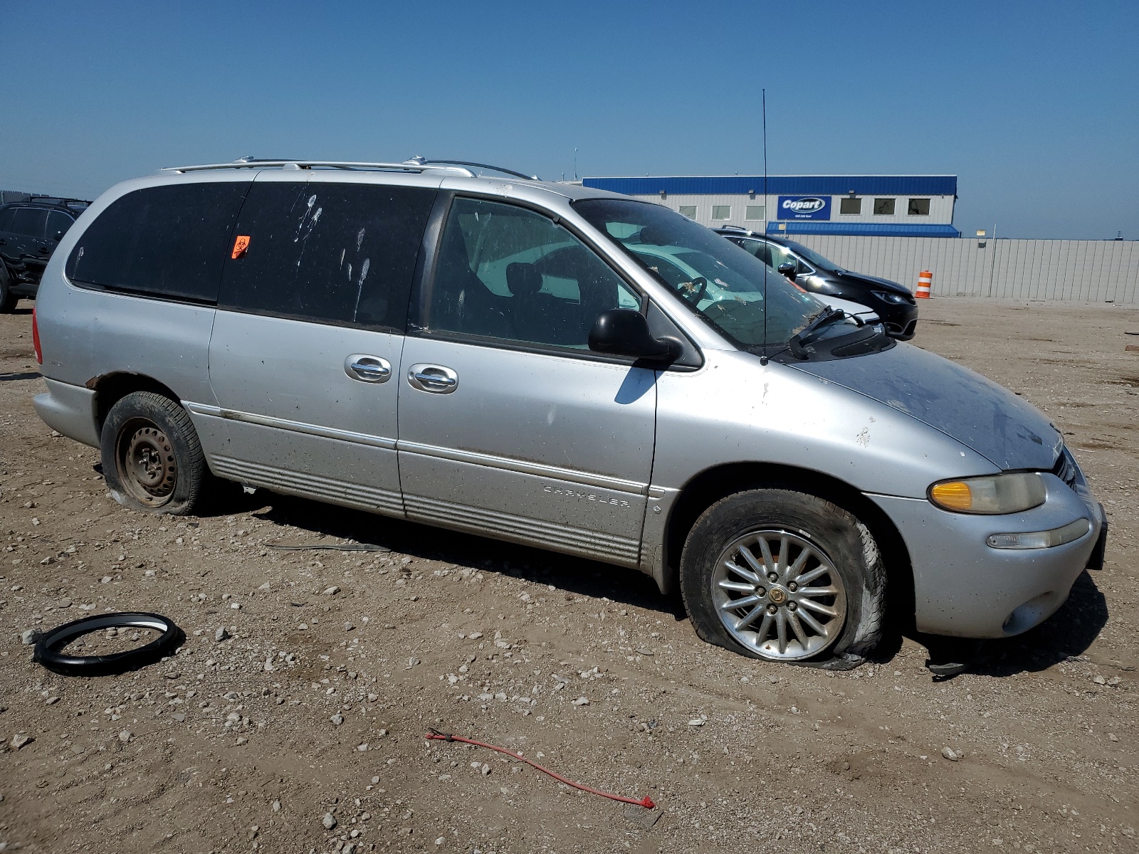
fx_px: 856
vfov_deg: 53.1
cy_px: 427
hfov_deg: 67.3
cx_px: 570
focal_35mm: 26
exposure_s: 1/10000
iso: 51
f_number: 1.5
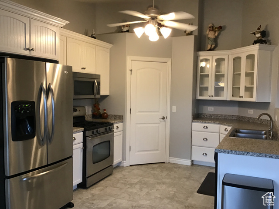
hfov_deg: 58.4
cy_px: 104
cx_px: 140
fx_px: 250
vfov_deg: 45.4
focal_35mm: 31
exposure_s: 1/30
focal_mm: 3.3
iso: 80
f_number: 2.4
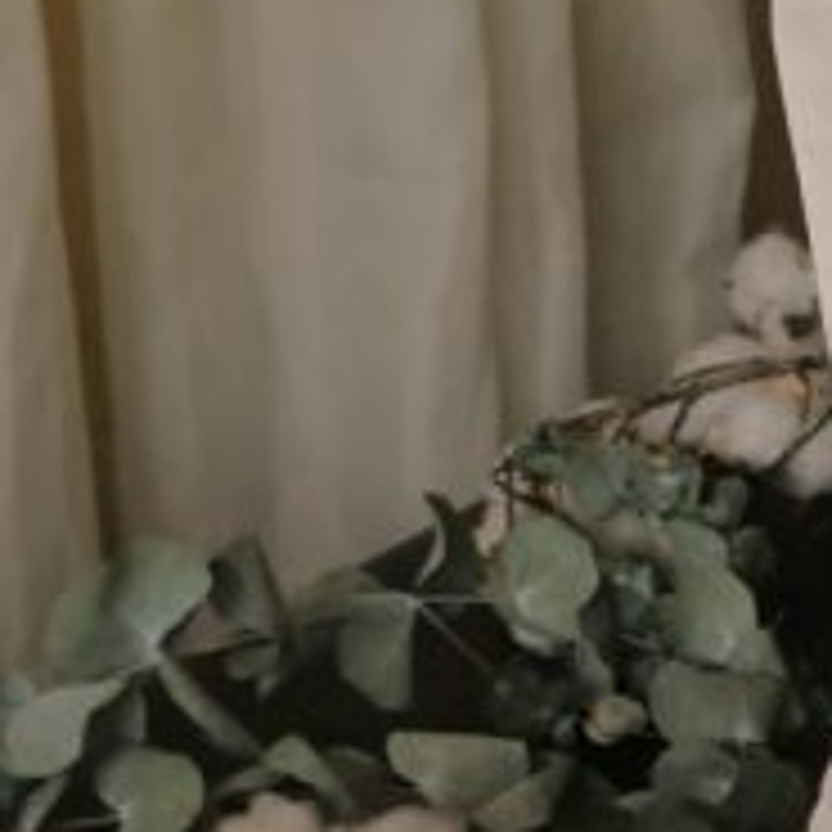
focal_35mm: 176
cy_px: 1043
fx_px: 4786
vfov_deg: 9.8
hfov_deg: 9.8
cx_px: 1034
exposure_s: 1/100
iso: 200
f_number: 1.65
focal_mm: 6.14
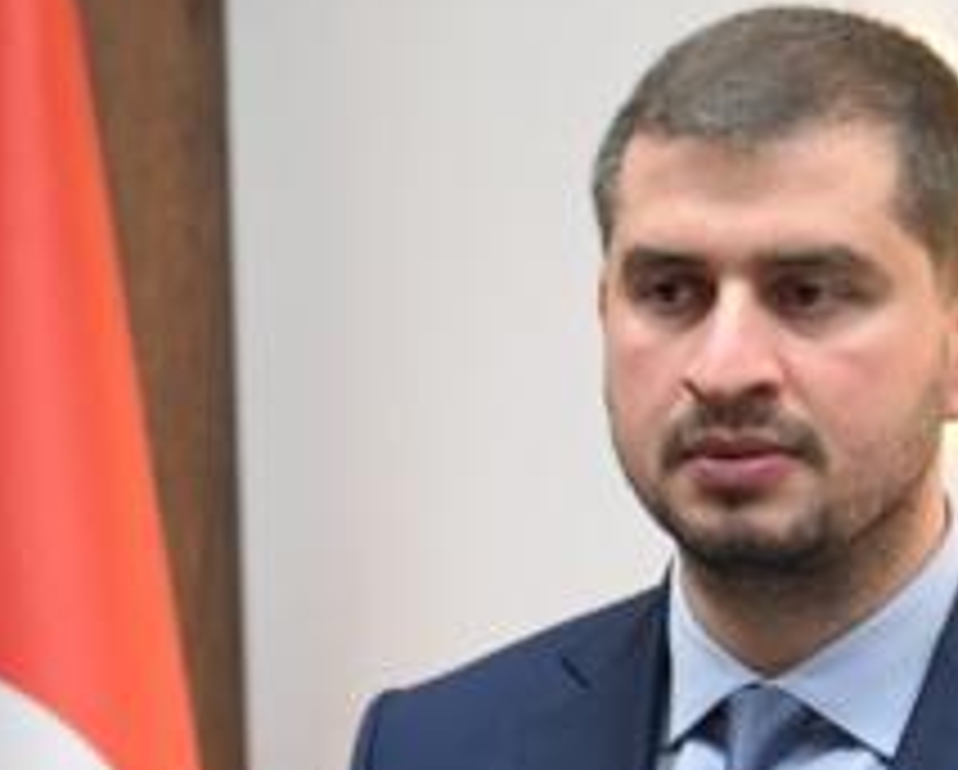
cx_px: 1070
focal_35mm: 237
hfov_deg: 8.1
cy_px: 1056
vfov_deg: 6.5
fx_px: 6729
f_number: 3.5
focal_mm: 70
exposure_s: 1/200
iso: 1000
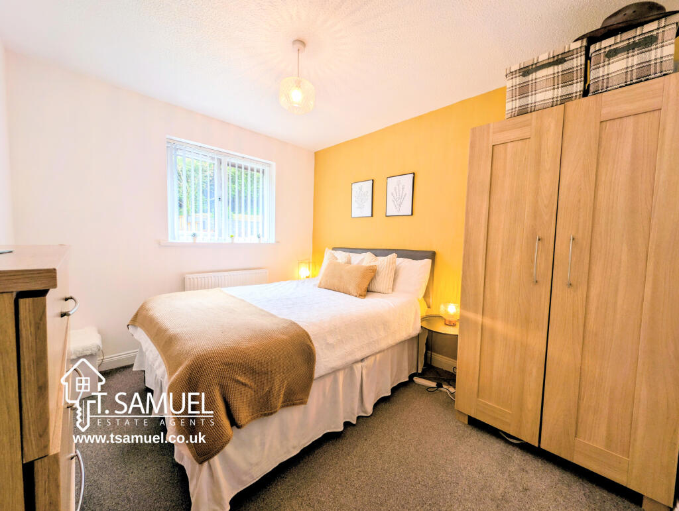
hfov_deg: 110.5
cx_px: 340
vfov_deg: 94.6
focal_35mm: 12
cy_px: 256
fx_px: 236
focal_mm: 2.23
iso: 37
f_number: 1.95
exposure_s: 1/112
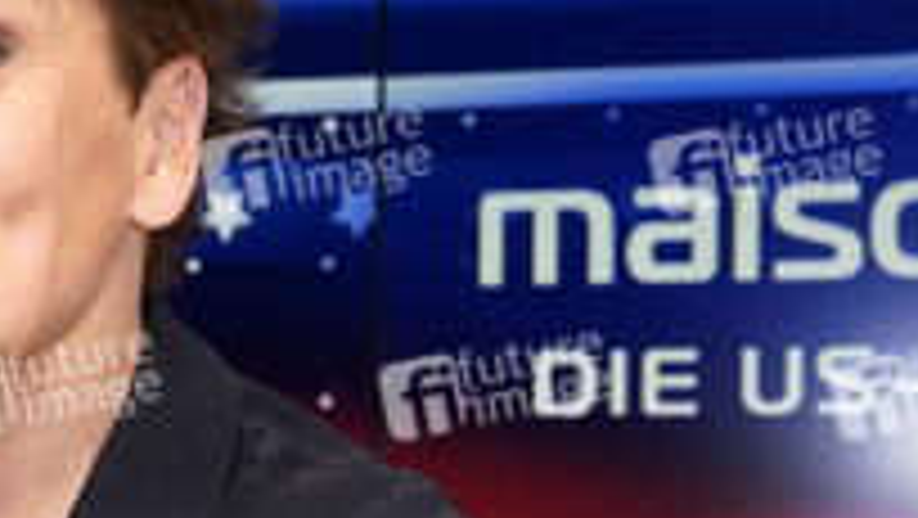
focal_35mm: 74
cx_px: -74
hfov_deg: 26.5
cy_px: 275
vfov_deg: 16.3
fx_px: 1802
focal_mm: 32
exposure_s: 1/125
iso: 2000
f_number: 5.6
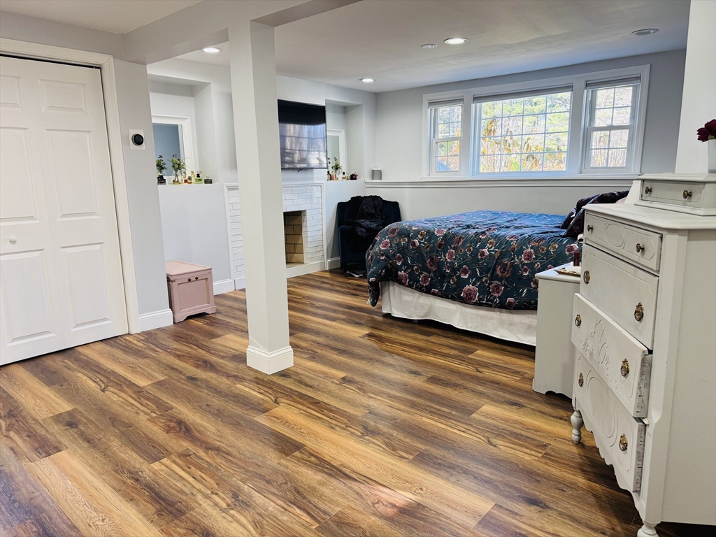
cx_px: 358
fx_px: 496
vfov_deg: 56.8
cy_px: 268
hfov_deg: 71.6
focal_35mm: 24
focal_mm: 6.76
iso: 125
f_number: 1.78
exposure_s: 1/60
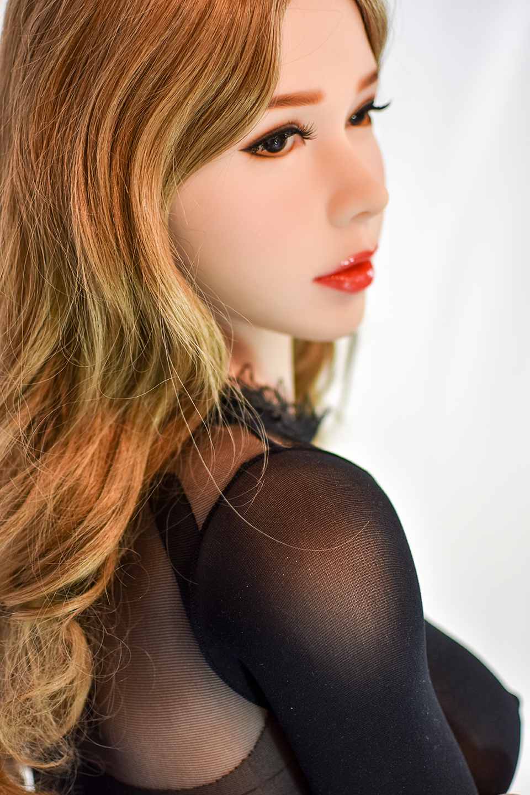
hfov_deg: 25.8
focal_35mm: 52
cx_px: 265
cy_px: 398
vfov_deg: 37.9
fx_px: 1159
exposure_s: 1/60
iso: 200
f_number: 1.8
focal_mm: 35
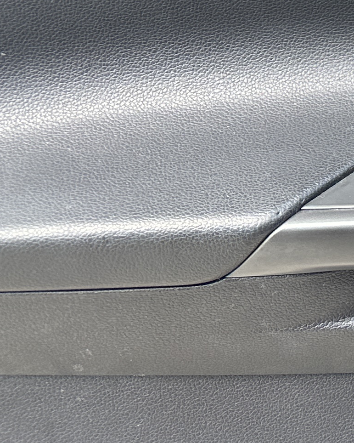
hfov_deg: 12.0
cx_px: 898
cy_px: -80
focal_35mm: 98
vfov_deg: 18.6
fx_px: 1284
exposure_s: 1/319
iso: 80
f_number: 1.78
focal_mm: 6.86
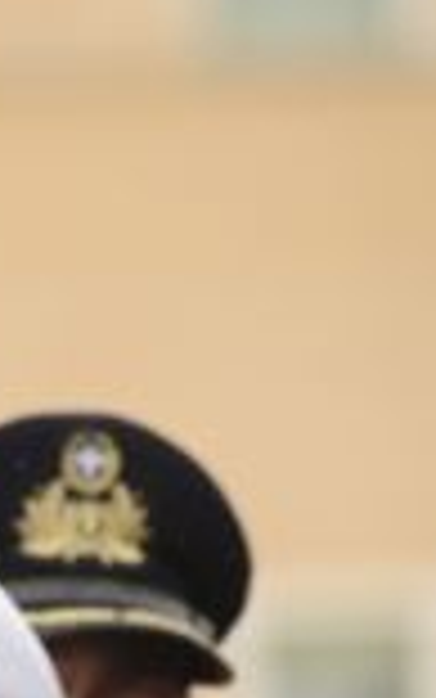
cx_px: -715
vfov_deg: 3.4
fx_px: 11605
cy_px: 516
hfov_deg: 2.1
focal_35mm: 611
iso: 1600
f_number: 4
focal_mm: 145
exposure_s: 1/6410
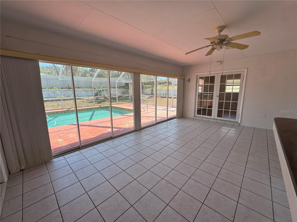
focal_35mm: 14
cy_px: 111
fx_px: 120
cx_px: 148
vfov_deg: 85.7
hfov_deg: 102.1
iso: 40
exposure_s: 1/239
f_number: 2.2
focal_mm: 2.22
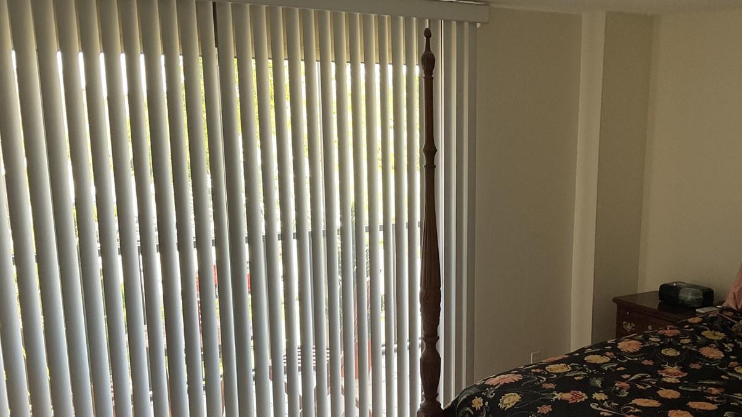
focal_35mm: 42
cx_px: 468
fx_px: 826
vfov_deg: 28.1
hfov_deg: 47.9
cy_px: 291
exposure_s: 1/60
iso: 100
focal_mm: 3
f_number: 1.8
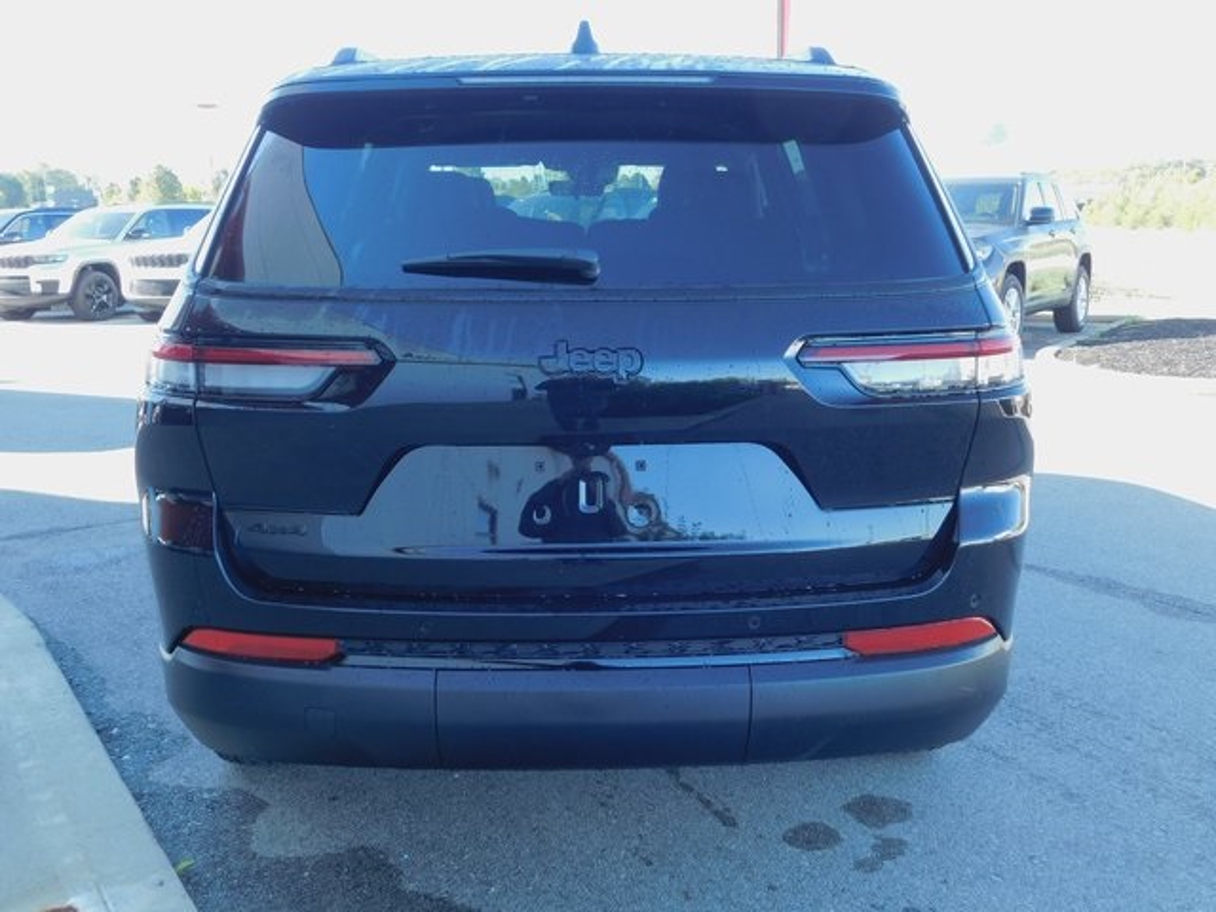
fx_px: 1265
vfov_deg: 39.7
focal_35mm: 36
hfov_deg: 51.4
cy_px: 456
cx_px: 608
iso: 125
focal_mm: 6.3
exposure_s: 1/100
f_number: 3.5
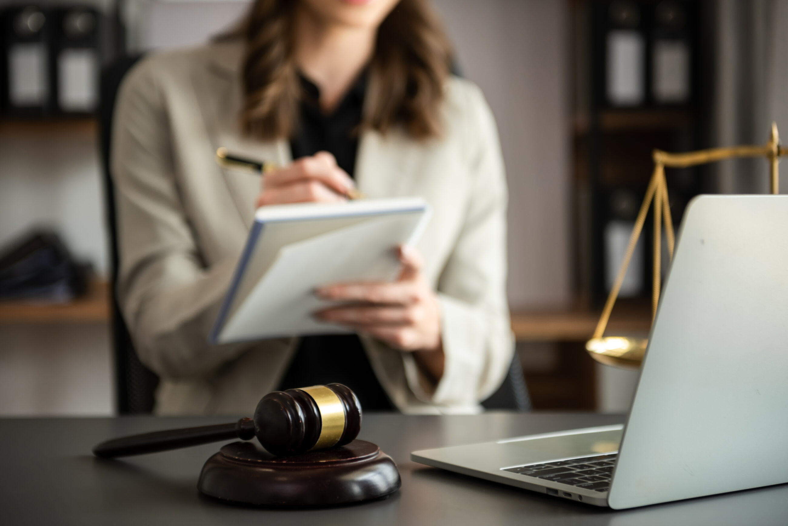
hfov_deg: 28.8
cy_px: 263
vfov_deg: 19.5
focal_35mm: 70
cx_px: 394
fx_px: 1533
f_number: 2.8
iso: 200
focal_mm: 70
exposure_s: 1/100
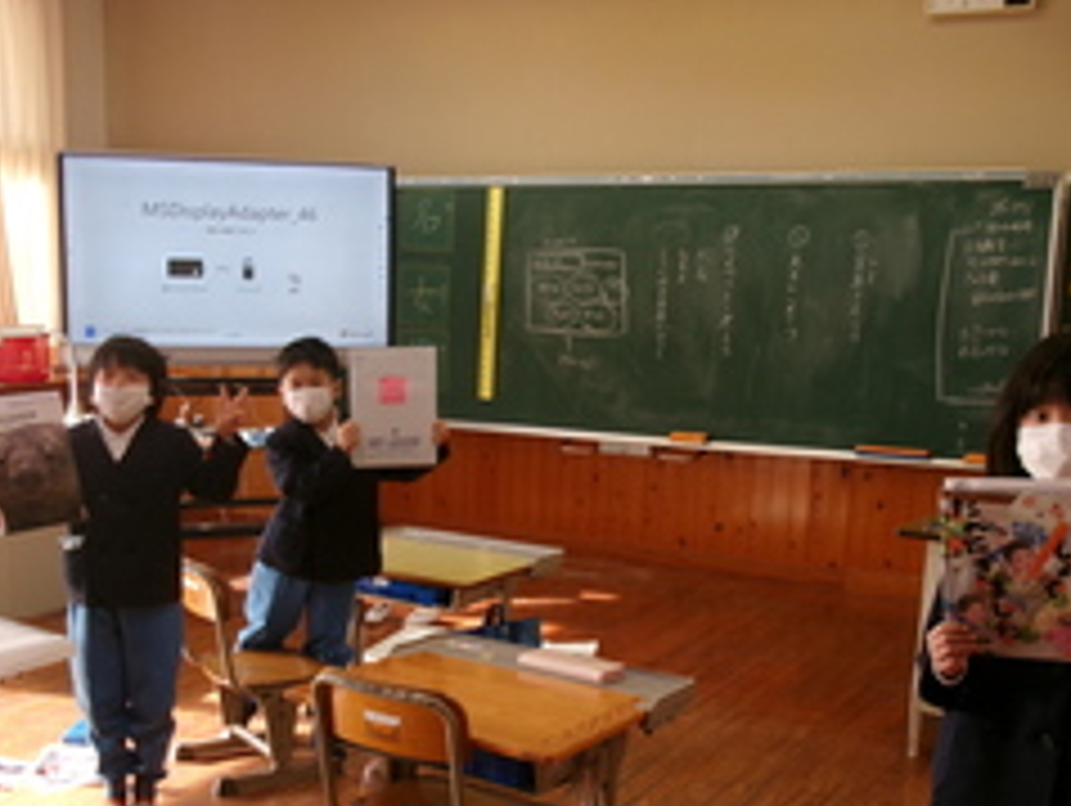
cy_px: 545
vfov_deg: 30.7
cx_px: 482
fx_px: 1456
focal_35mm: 47
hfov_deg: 40.4
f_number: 3.9
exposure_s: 1/34
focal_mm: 5.1
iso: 114
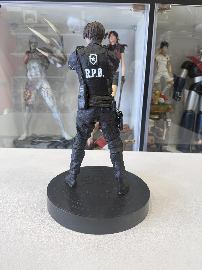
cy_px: 135
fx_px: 187
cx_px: 101
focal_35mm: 24
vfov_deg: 71.6
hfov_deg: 56.8
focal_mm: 6.76
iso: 64
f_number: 1.78
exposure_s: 1/121
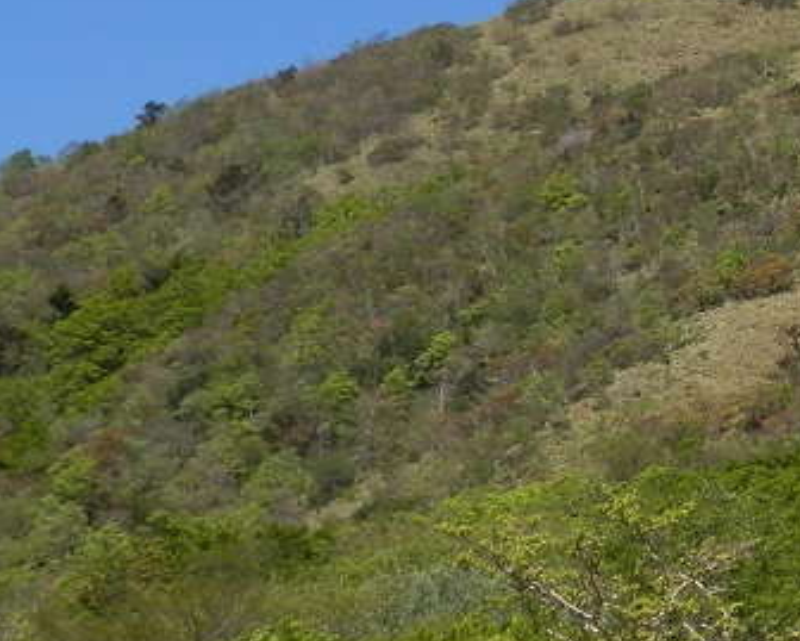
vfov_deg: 11.5
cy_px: 326
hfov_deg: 13.8
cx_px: 1060
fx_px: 3174
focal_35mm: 134
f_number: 10.8
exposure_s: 1/125
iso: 100
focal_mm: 8
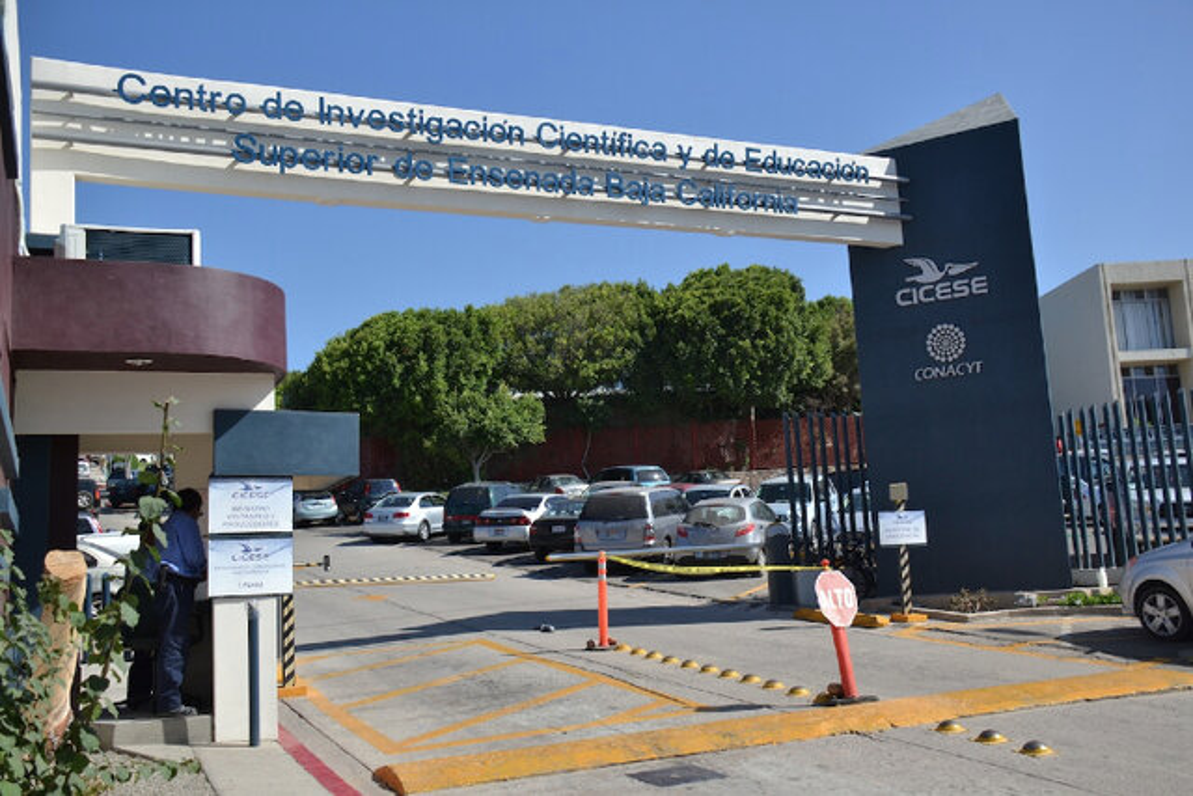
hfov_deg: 51.3
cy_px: 398
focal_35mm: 38
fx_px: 1243
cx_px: 596
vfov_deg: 35.5
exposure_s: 1/800
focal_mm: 25
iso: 160
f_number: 5.6
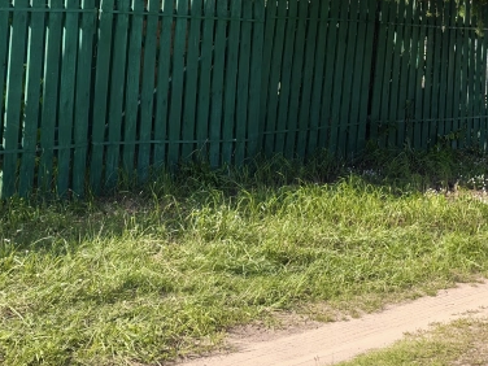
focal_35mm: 90
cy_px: -85
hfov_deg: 20.5
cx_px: 566
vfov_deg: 15.7
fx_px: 1269
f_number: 1.9
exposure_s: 1/1009
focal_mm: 5.52
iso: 50
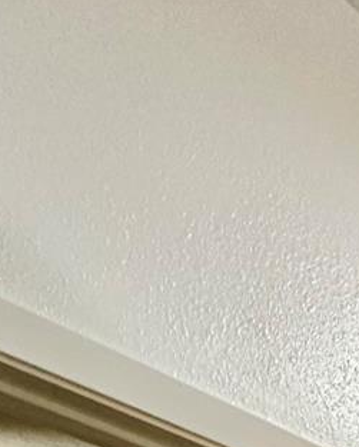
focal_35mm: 67
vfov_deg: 16.7
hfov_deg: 19.4
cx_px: 562
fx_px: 889
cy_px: 990
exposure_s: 1/60
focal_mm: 2.22
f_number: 2.2
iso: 250
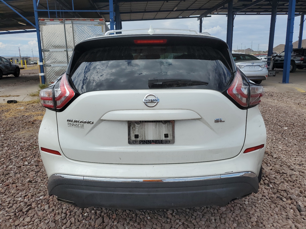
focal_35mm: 26
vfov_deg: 53.1
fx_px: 230
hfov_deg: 67.3
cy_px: 114
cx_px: 153
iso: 50
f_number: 1.5
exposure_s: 1/5000
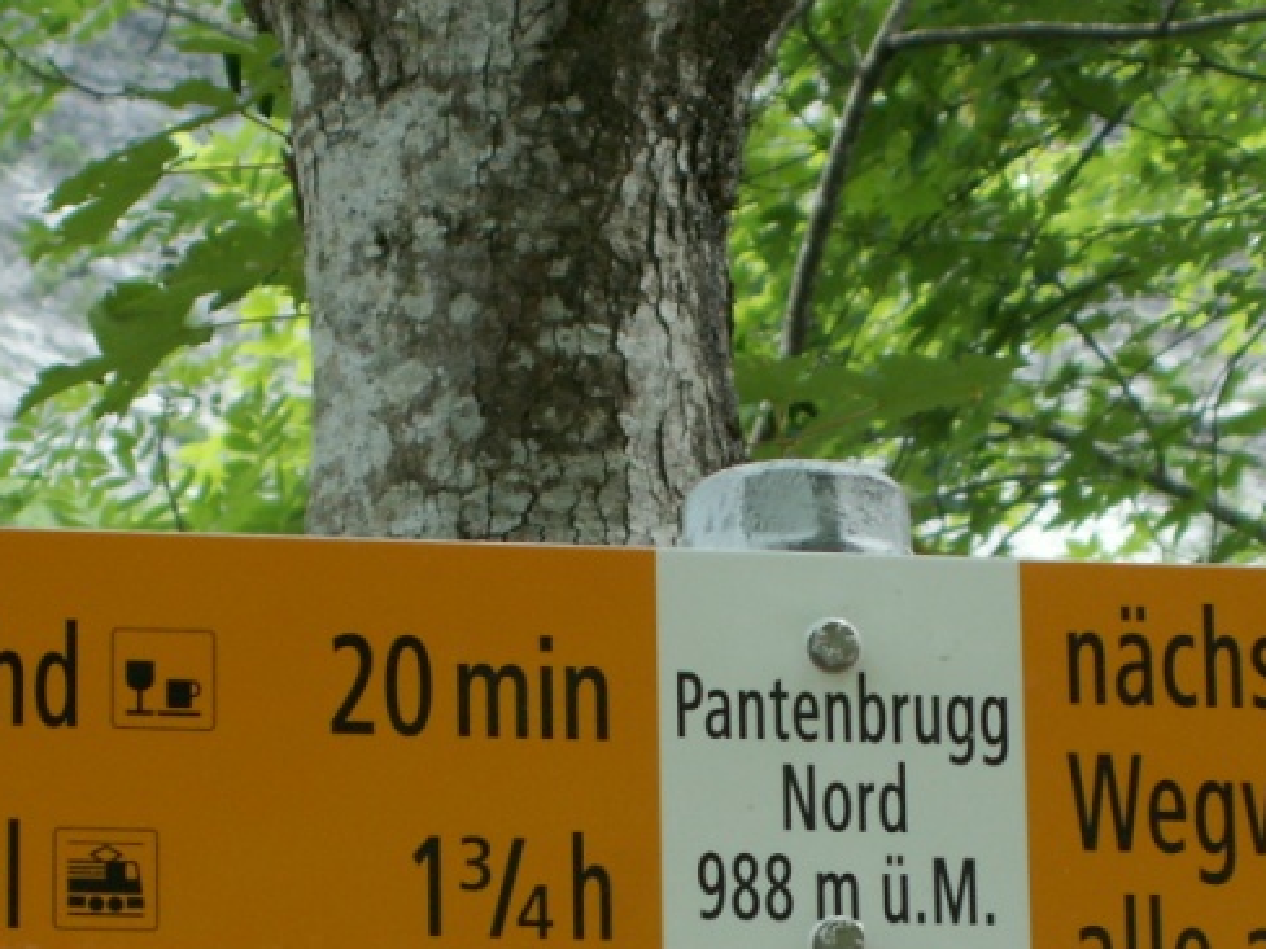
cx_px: 760
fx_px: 6217
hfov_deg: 11.6
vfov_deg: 8.7
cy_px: 874
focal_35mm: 170
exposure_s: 1/40
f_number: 3.5
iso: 50
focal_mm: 13.49
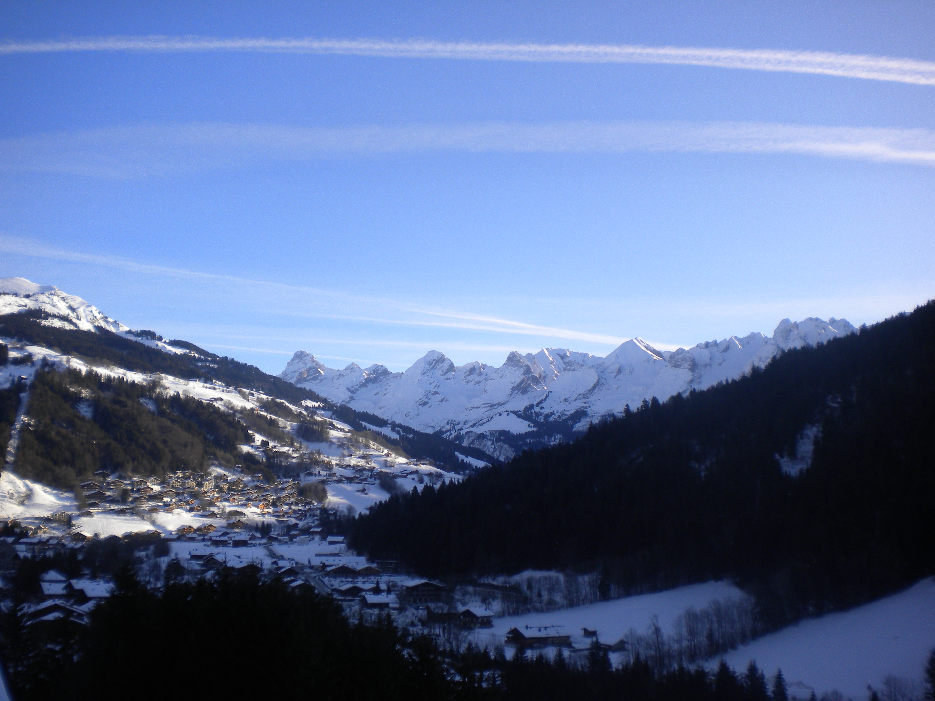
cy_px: 350
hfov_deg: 52.6
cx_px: 468
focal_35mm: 35
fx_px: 945
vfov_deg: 40.7
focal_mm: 6.3
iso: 80
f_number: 4.6
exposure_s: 1/433
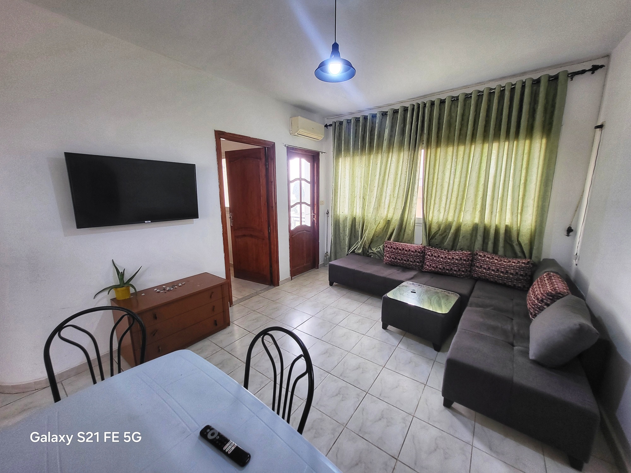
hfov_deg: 106.2
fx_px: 237
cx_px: 316
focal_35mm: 13
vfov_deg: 89.9
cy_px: 236
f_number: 2.2
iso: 100
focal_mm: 1.74
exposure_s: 1/50
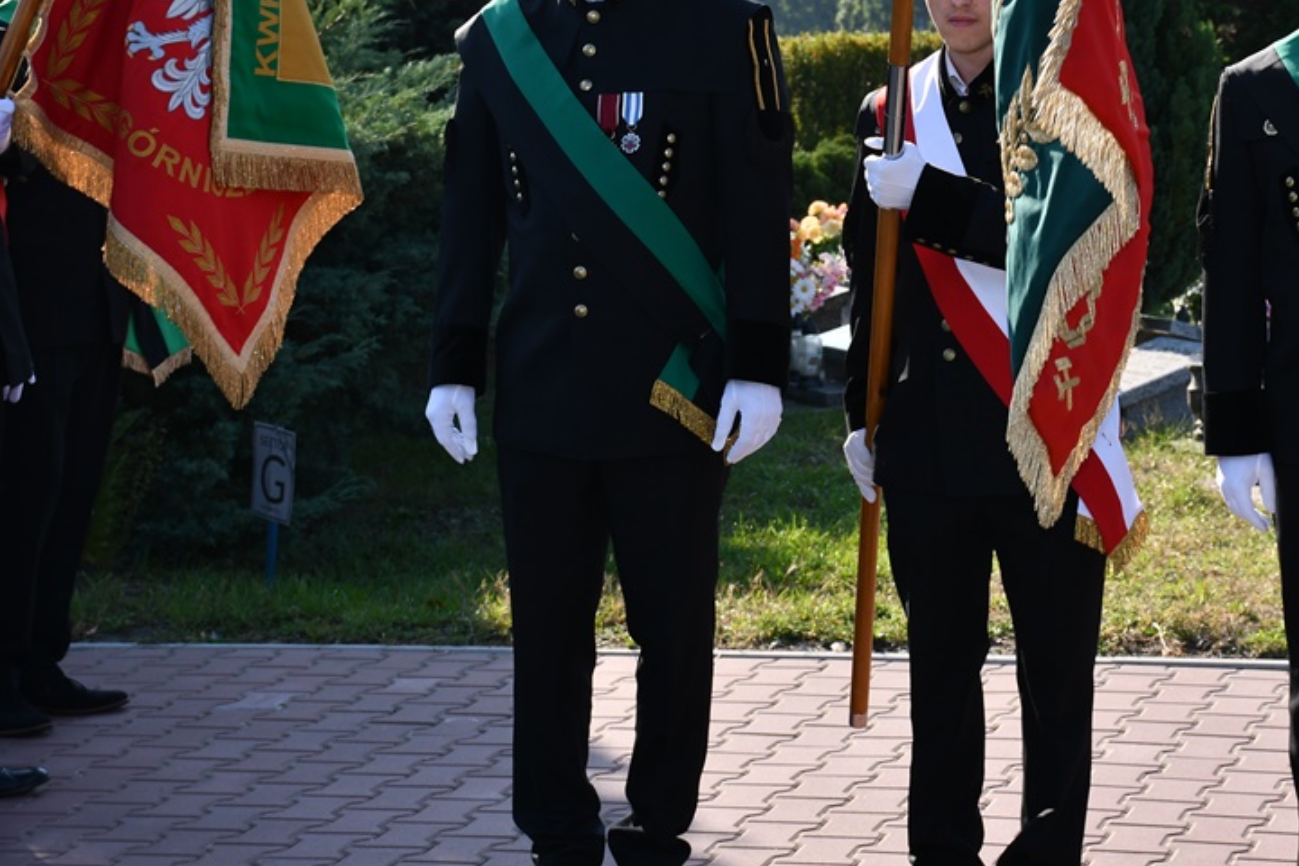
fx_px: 3608
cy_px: 202
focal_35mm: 100
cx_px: 909
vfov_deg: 13.6
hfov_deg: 20.3
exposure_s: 1/250
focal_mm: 40
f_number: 6.3
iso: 100
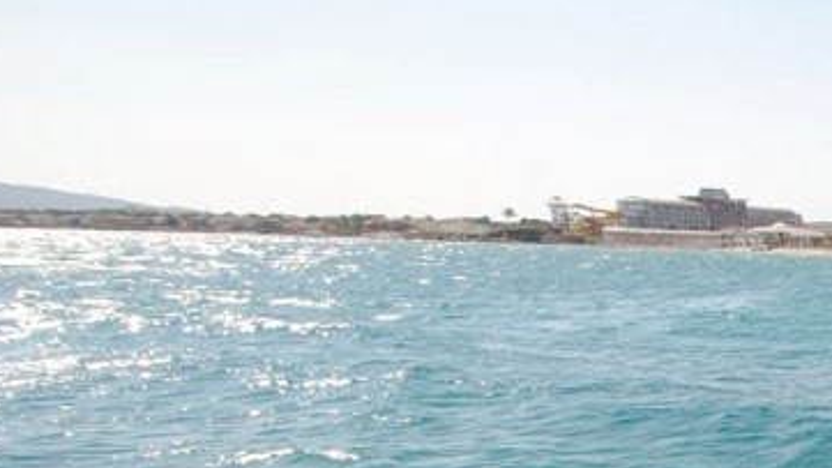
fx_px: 1103
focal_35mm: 50
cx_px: 1269
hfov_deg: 27.4
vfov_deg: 21.7
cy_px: 602
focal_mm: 10
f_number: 8
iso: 100
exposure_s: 1/200
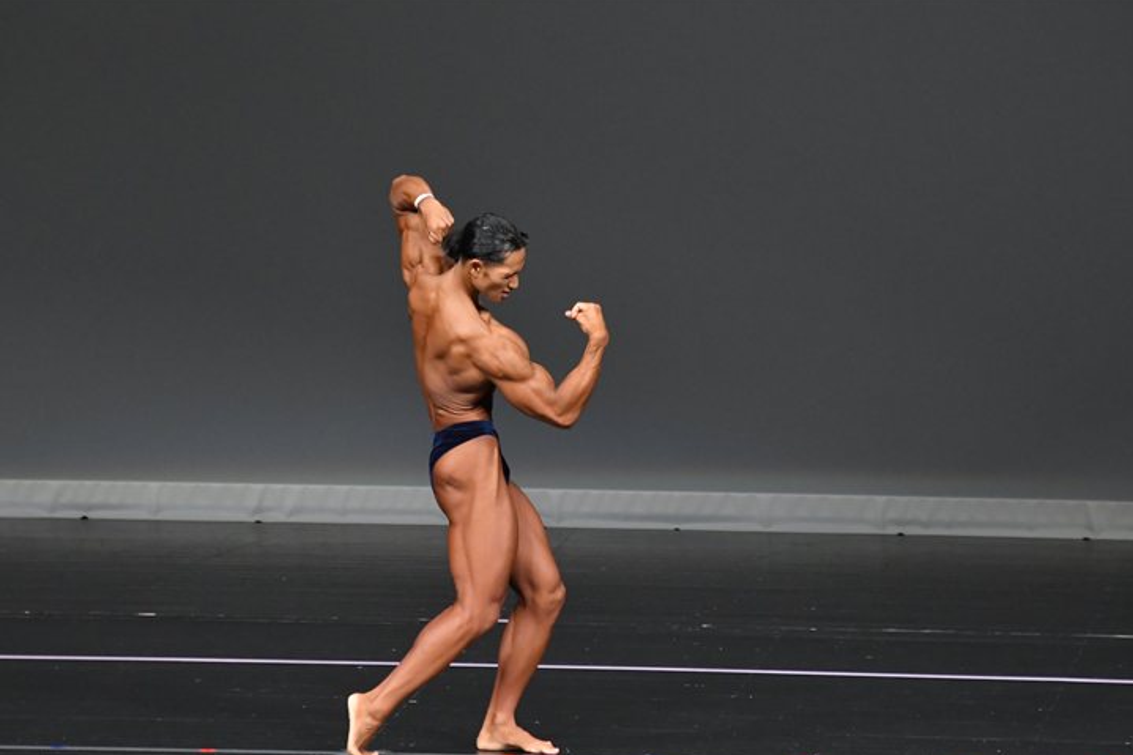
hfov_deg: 6.7
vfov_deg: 4.5
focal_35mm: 307
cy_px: 399
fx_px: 9659
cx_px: 560
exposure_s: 1/400
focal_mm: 190
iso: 4000
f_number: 5.6
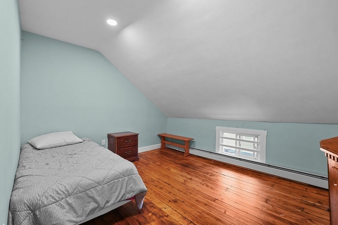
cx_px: 169
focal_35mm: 15
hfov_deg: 100.4
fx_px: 141
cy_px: 112
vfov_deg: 77.3
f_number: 5
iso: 250
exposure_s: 1/2
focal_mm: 10
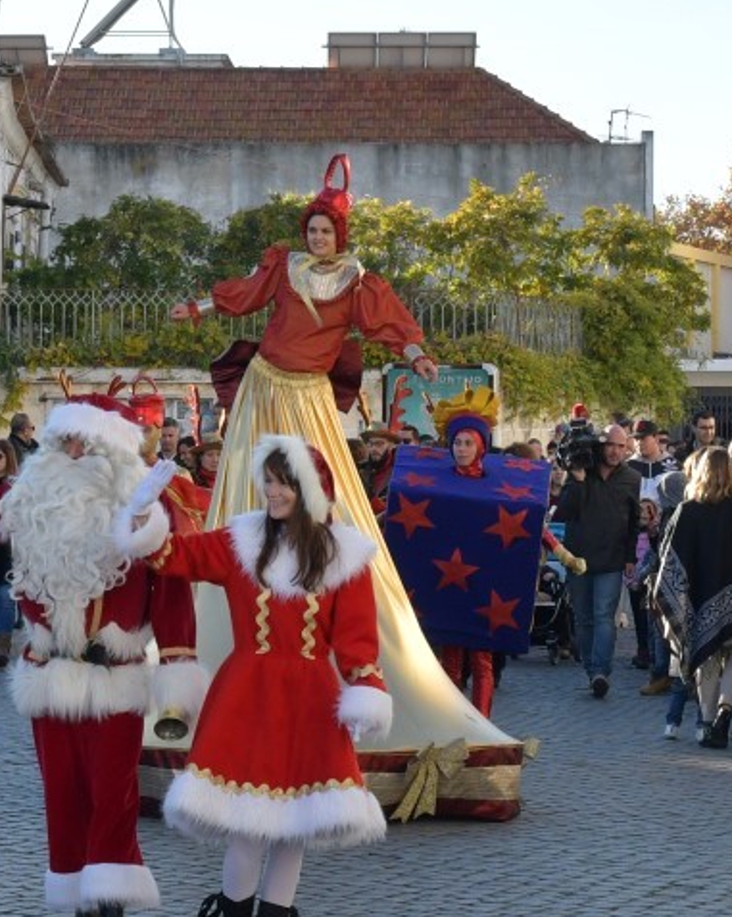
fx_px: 3632
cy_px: 402
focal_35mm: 134
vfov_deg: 14.4
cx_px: 330
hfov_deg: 11.5
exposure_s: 1/1000
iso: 500
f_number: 5.6
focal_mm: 28
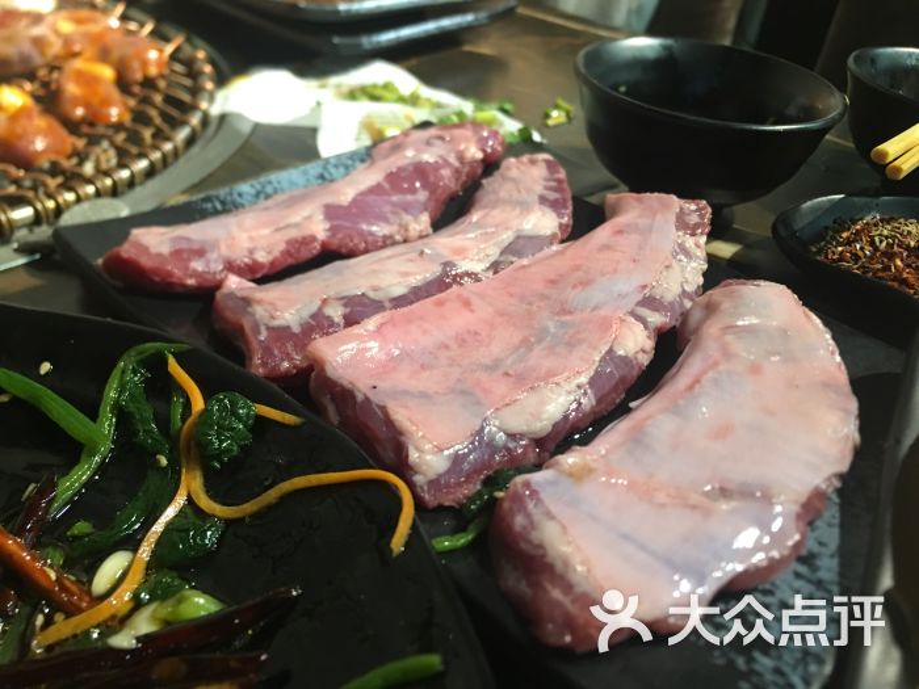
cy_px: 344
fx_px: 770
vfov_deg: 48.2
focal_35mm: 29
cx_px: 460
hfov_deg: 61.7
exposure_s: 1/17
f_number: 2.2
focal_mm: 4.15
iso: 80
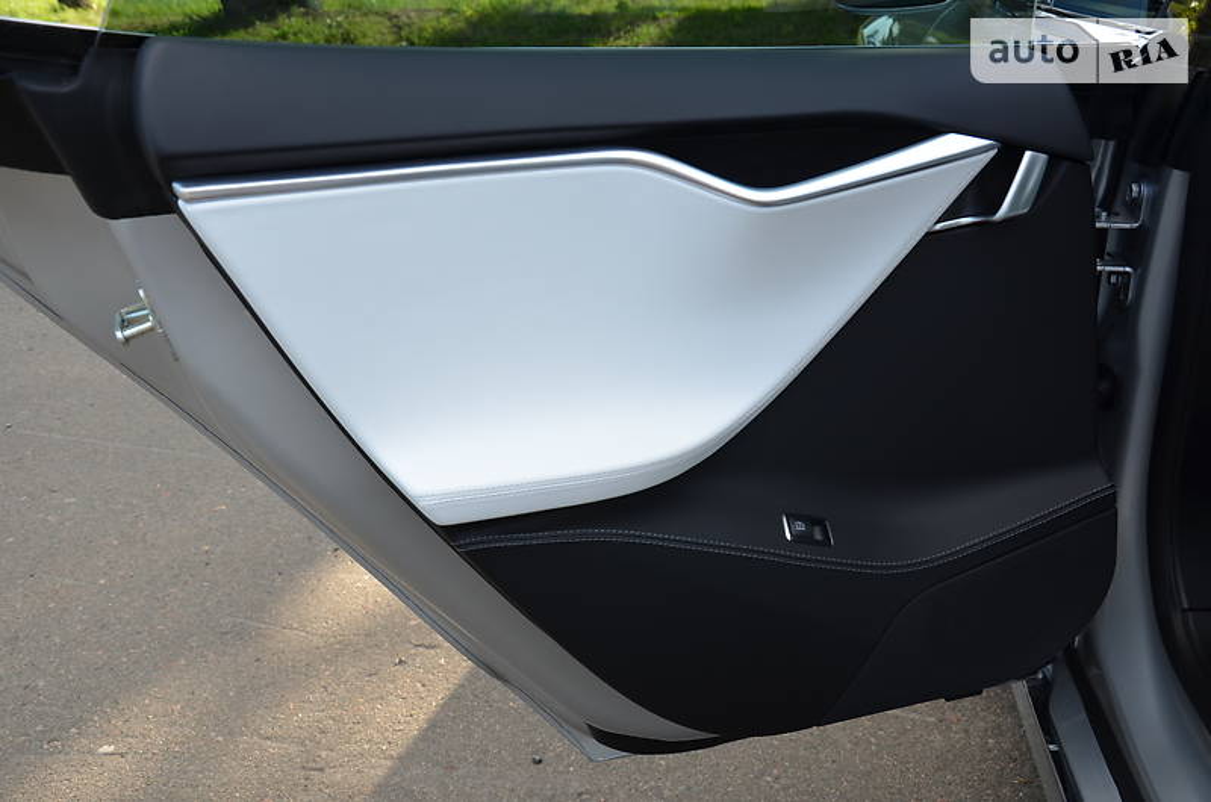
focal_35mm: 38
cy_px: 401
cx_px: 606
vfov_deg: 35.3
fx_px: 1259
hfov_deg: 51.4
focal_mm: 25
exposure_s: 1/160
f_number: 6.3
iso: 200
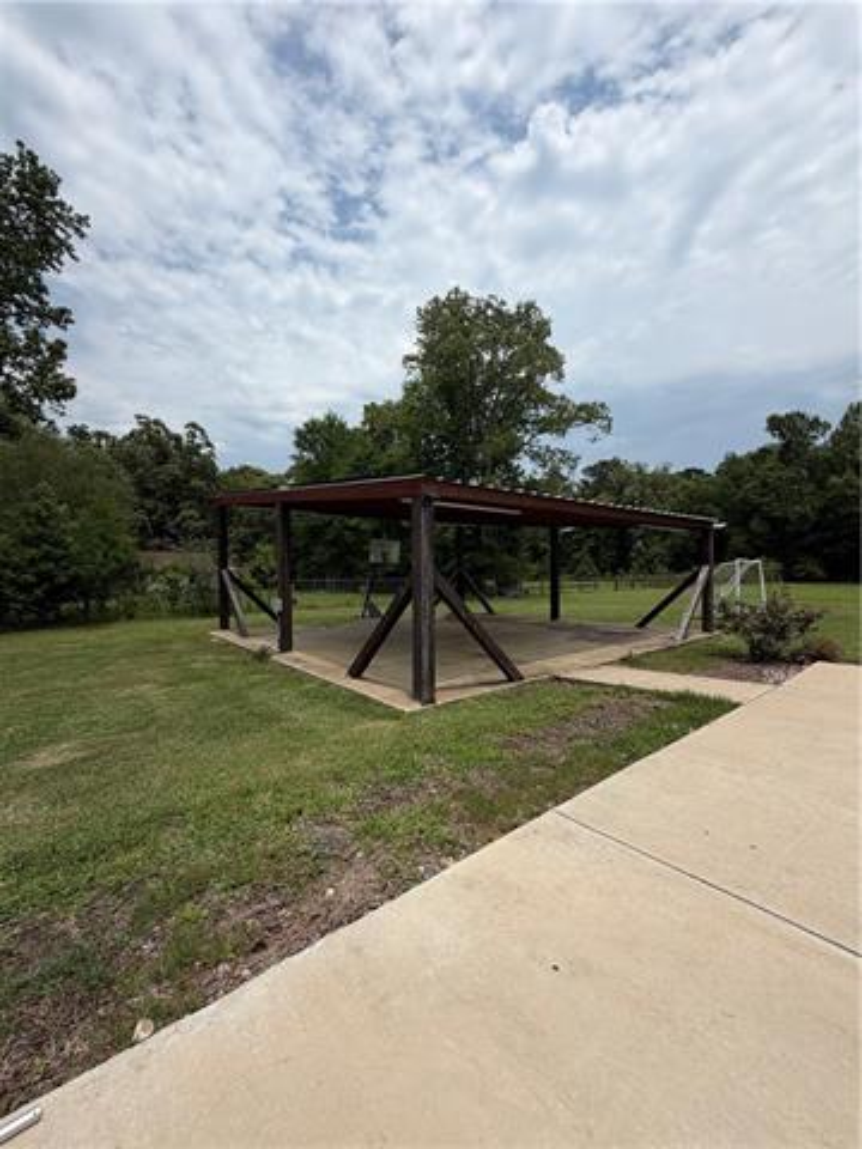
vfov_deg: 102.1
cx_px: 431
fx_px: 465
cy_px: 574
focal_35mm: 14
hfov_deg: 85.7
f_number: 2.2
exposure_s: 1/1613
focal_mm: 2.22
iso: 20
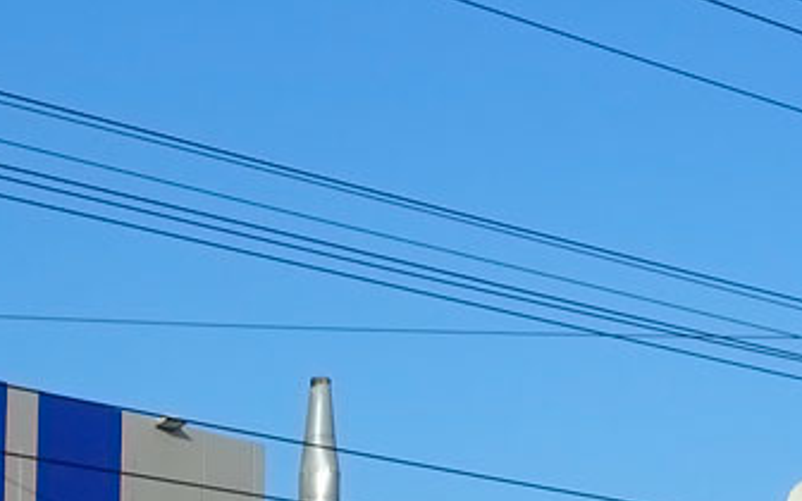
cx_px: 886
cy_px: 835
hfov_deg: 13.4
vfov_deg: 8.3
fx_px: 3344
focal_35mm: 153
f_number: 6.3
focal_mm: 15.64
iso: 125
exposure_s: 1/500
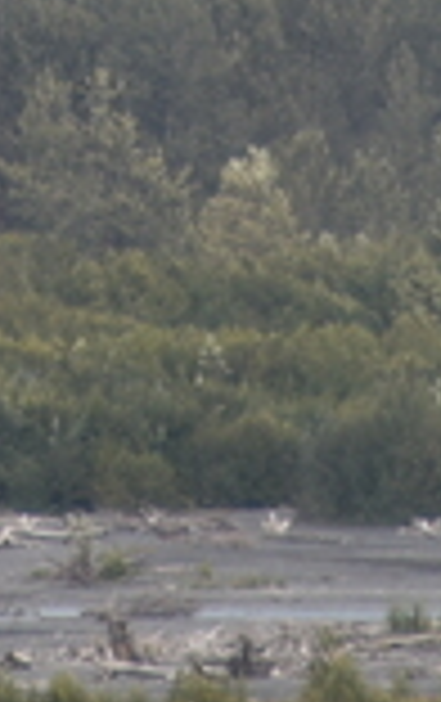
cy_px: -981
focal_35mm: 2090
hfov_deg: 0.6
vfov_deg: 1.0
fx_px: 40043
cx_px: -50
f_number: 5.6
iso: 140
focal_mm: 250
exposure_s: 1/500
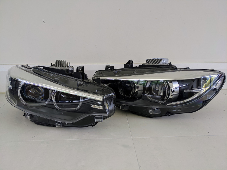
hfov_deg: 65.3
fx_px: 177
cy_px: 85
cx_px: 114
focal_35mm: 27
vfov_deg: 51.3
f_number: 1.73
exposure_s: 1/23.8
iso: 83
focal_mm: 4.38
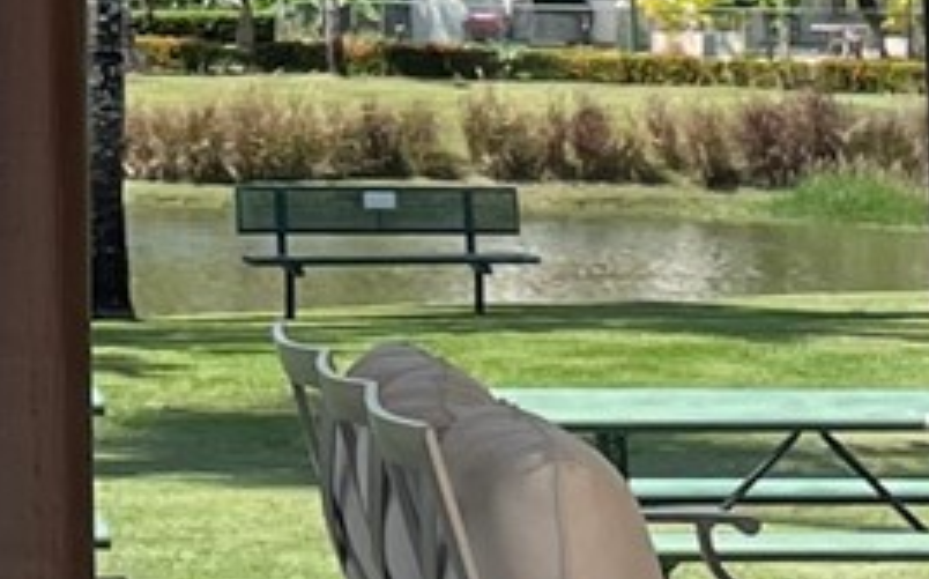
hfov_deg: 9.8
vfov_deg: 5.9
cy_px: -978
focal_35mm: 211
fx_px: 5338
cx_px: -146
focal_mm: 4.2
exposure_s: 1/2257
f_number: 1.6
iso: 32
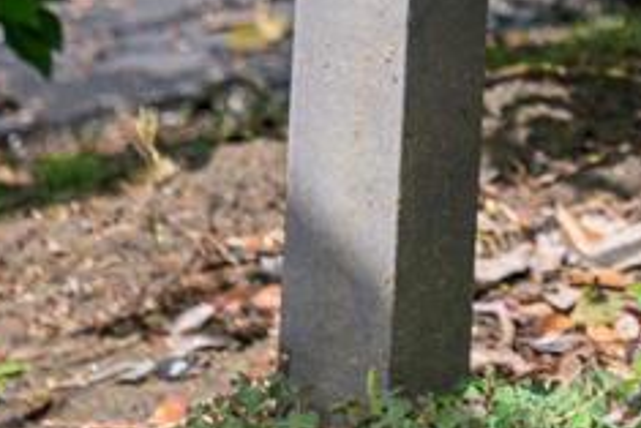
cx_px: 1009
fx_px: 3492
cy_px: -487
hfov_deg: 10.1
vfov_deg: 6.7
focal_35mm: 196
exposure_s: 1/3200
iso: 400
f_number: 4
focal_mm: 30
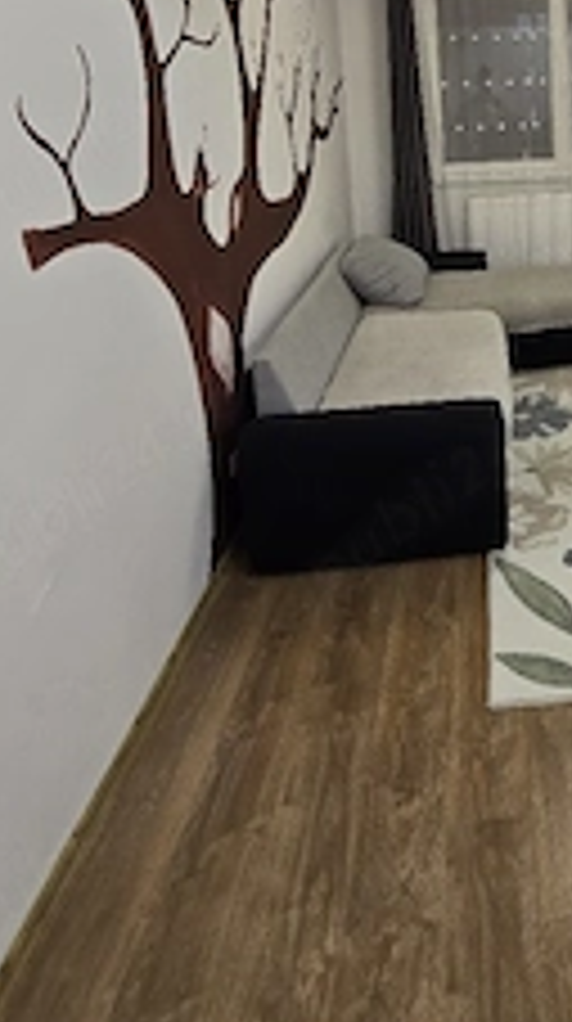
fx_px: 677
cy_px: 189
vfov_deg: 66.5
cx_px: 540
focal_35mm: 25
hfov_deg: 41.3
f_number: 2.2
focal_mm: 2.2
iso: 64
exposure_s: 1/50.3
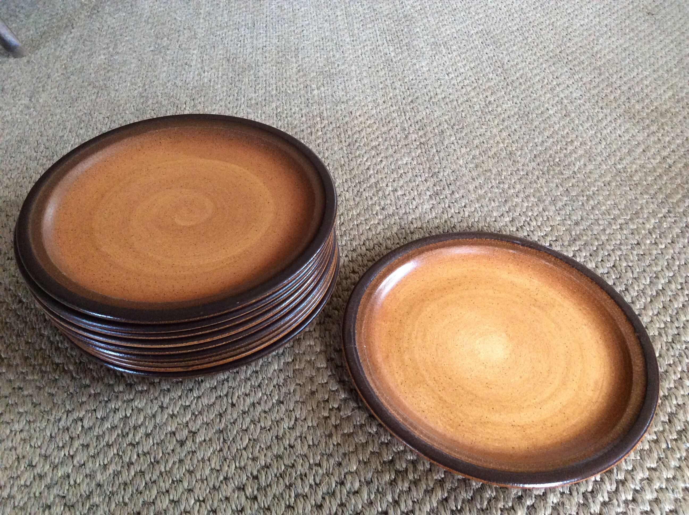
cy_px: 258
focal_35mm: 32
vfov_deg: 44.1
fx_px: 636
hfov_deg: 56.9
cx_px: 344
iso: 250
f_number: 2.4
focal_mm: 3.3
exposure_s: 1/25
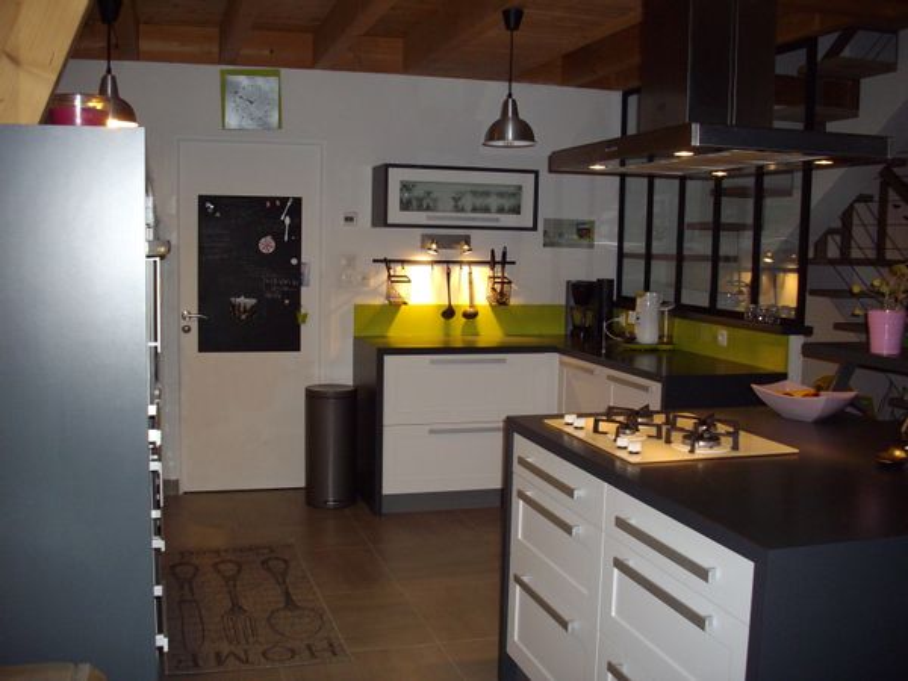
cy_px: 340
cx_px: 454
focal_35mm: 37
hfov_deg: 50.1
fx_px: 971
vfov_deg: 38.7
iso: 160
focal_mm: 6.2
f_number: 2.8
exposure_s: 1/50
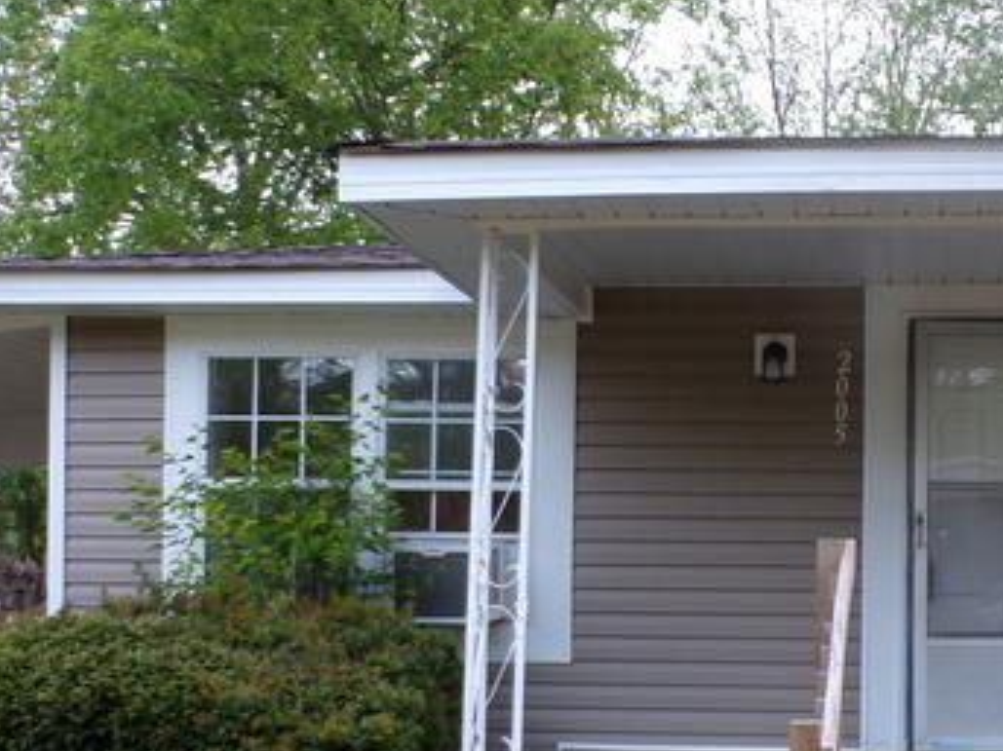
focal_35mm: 56
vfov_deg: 25.8
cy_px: 561
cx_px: 833
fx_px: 1622
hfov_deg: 33.2
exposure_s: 1/52
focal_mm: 4.3
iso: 100
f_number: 3
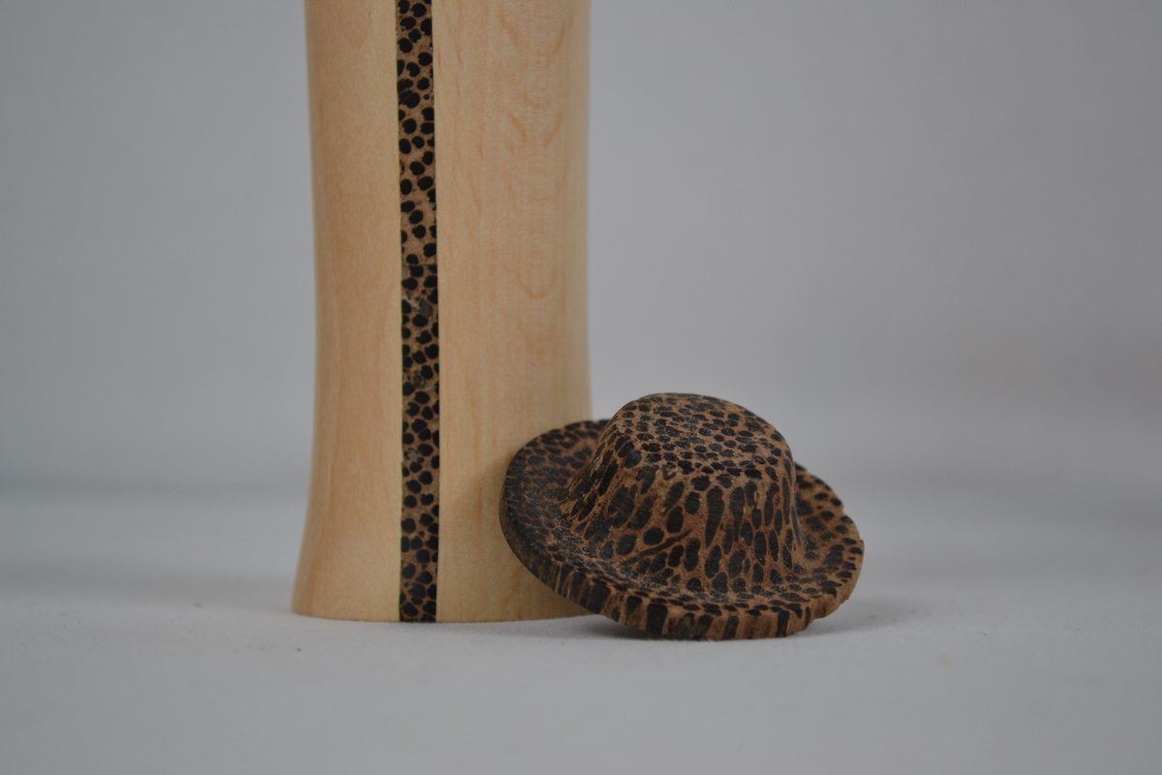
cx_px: 581
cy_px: 388
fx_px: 2517
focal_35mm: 78
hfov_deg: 26.0
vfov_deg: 17.5
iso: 400
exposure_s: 1/80
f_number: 5.6
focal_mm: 52
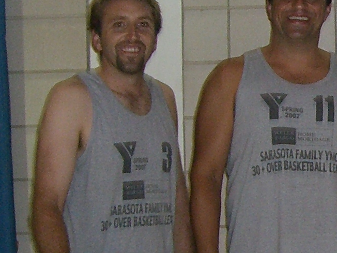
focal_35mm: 164
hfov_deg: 11.2
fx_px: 1597
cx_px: 609
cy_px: 214
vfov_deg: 9.0
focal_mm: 6.2
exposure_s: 1/60
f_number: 2.7
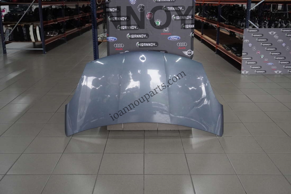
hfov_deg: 49.6
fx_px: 315
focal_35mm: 39
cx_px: 146
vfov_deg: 34.2
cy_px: 97
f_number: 4.5
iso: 2000
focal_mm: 26
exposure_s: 1/160
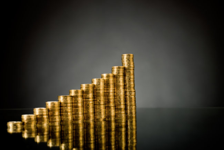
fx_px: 311
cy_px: 75
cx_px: 112
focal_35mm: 50
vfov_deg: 27.0
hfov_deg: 39.6
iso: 100
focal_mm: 50
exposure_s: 1/200
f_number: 9
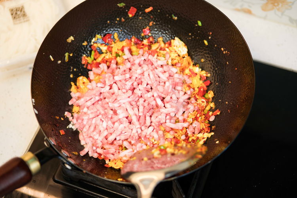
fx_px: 619
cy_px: 99
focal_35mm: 75
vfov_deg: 18.2
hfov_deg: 27.0
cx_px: 148
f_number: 2
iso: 250
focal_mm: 50
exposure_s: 1/75
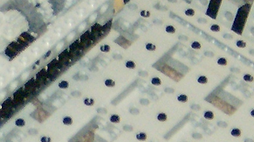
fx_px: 1716
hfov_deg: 8.3
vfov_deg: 4.7
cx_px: -74
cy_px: 194
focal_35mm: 255
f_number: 2.8
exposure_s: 1/60
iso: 200
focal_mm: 6
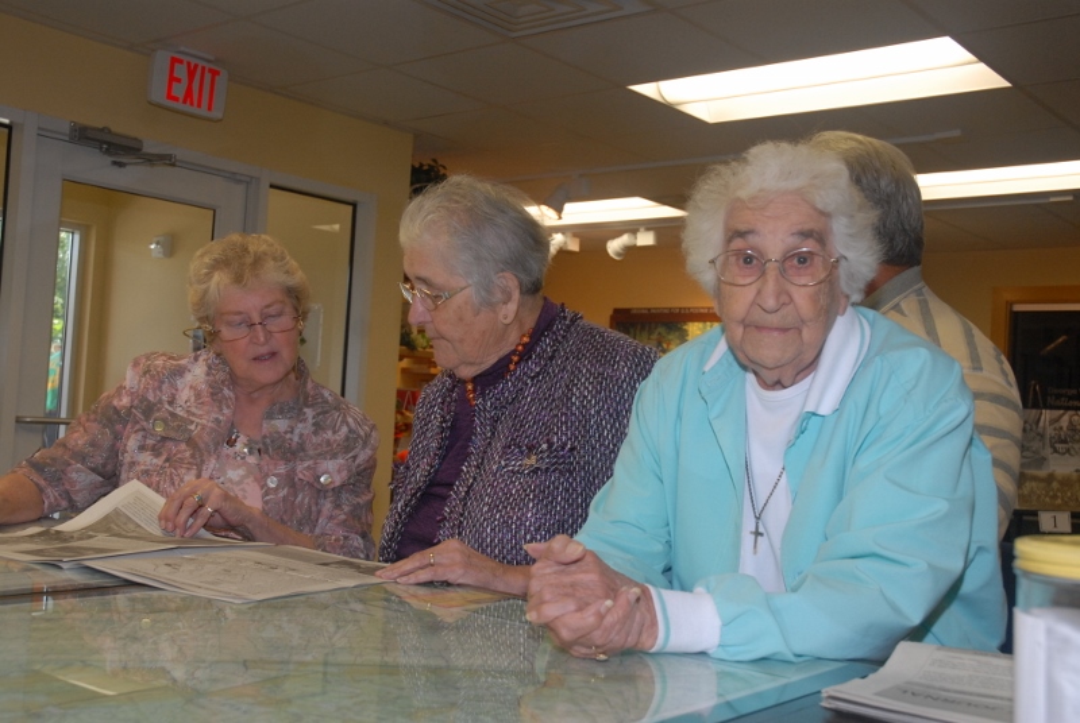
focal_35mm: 40
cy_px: 362
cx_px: 540
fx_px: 1217
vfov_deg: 33.1
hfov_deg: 47.9
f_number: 5.6
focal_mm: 27
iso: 400
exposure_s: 1/60
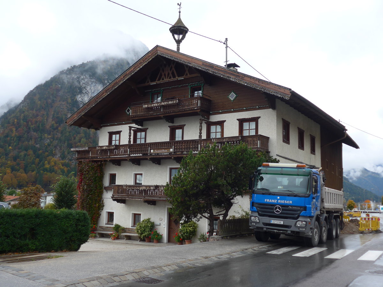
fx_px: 398
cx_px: 192
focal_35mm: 36
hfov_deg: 51.4
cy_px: 144
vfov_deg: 39.7
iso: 80
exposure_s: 1/640
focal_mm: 7.5
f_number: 2.8
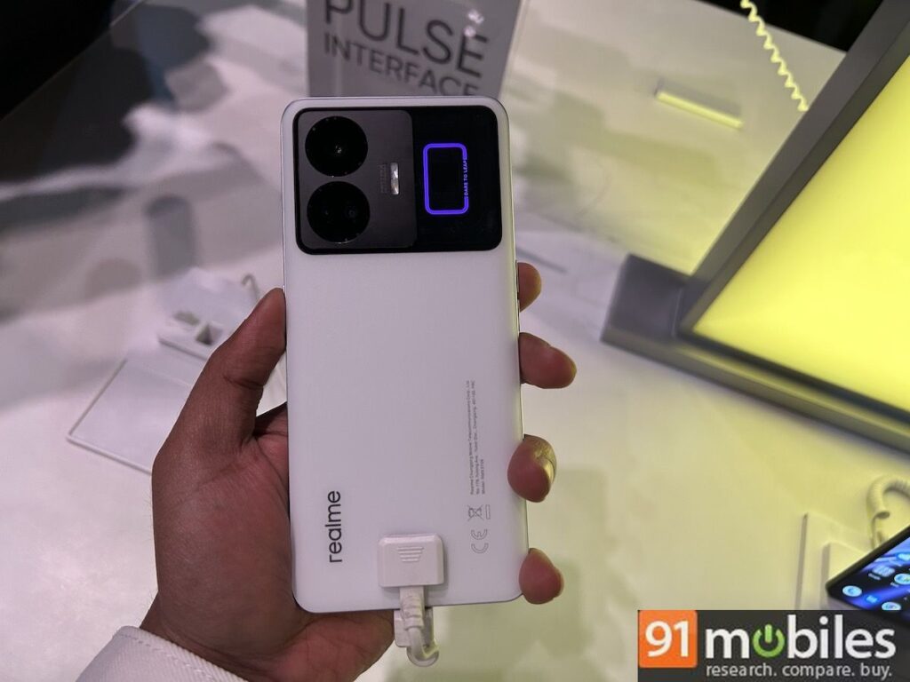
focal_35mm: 26
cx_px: 455
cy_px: 341
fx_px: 683
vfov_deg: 53.1
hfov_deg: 67.3
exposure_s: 1/83
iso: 125
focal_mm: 5.7
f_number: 1.5
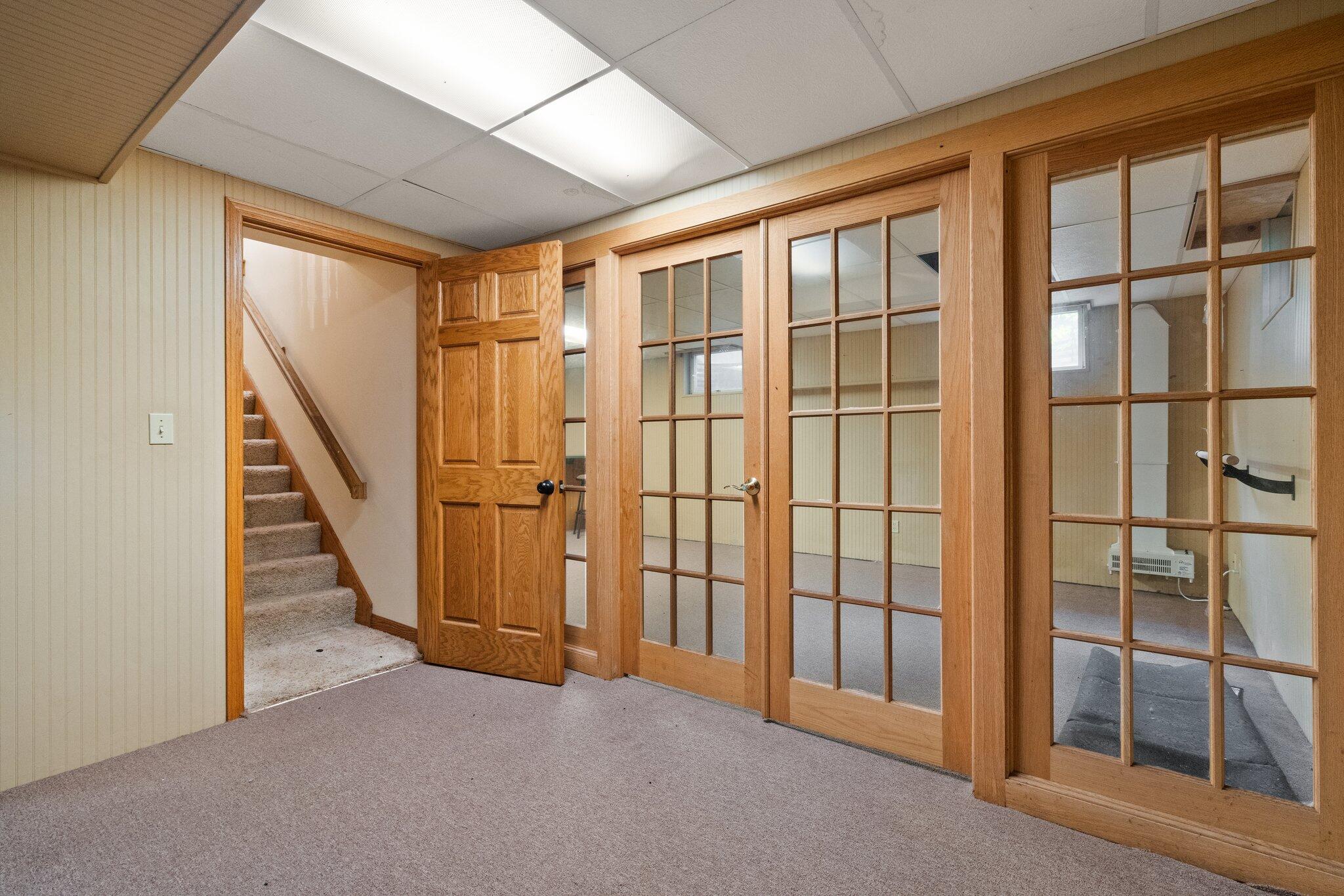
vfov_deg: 73.7
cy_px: 448
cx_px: 672
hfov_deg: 96.7
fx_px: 597
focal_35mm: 16
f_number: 9
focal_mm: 16
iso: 3200
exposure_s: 1.3
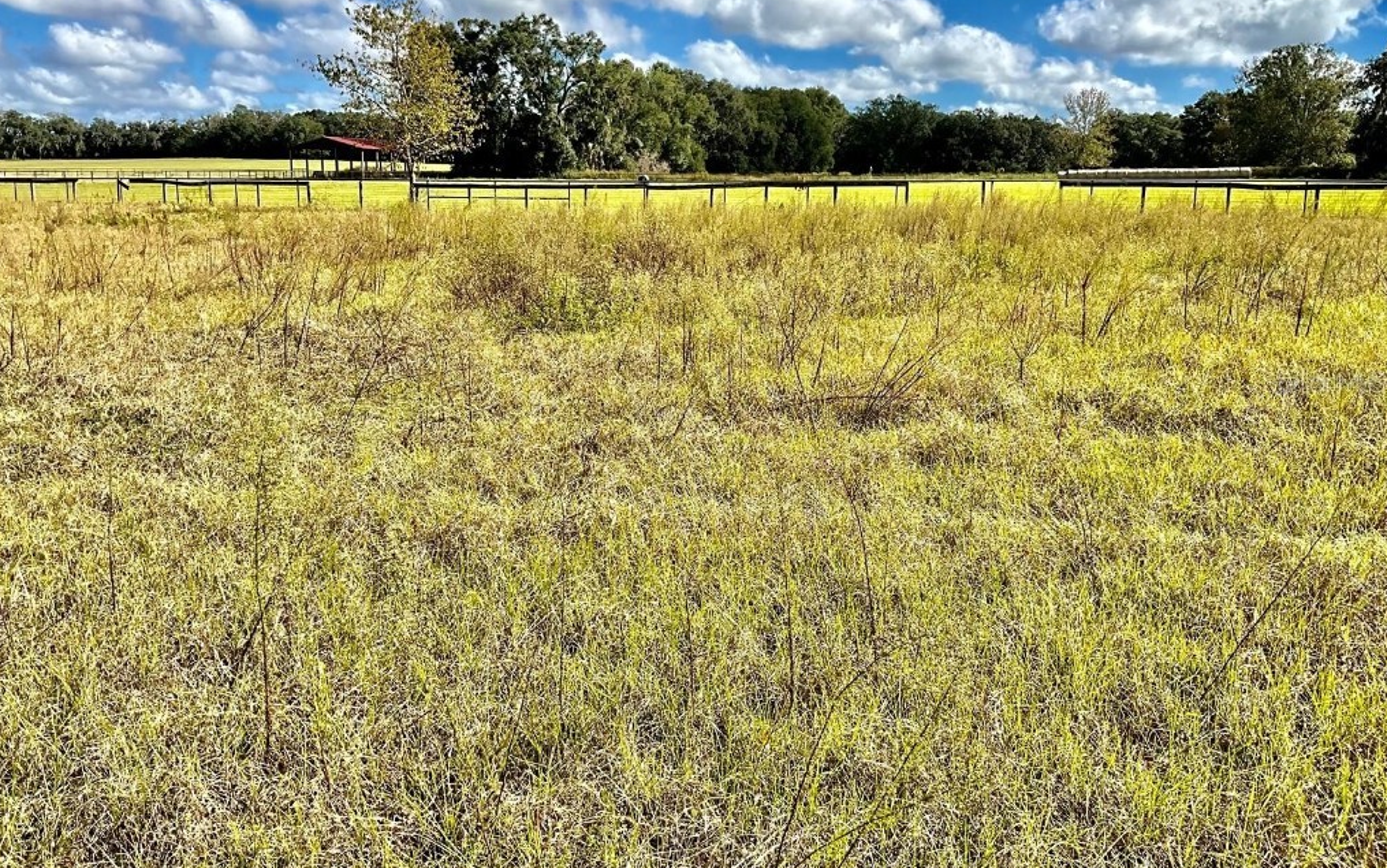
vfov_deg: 40.6
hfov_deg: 61.2
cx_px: 691
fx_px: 1172
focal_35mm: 31
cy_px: 381
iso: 25
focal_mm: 3
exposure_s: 1/1848
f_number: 1.8
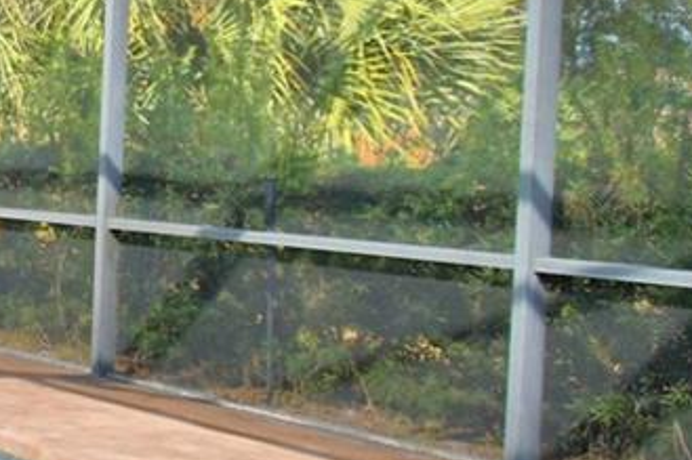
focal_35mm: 73
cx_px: -726
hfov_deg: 18.0
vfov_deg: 18.6
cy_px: 168
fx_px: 1402
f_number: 4.5
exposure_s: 1/1000
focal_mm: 10
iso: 100
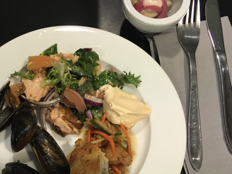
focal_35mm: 46
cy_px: 128
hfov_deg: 40.6
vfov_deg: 31.0
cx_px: 72
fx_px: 308
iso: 200
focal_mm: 4.15
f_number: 2.2
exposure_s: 1/33
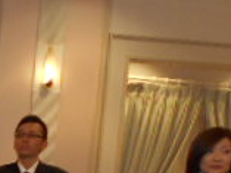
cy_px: 287
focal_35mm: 114
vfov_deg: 12.2
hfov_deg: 14.7
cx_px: -210
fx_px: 761
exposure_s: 1/25
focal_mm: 5.1
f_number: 3.4
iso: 220
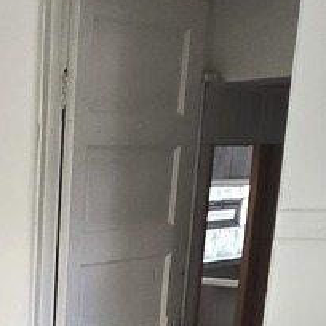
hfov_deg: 19.0
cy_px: 511
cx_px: -155
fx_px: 863
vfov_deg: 18.5
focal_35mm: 81
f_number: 2.2
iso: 100
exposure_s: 1/60
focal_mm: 2.2
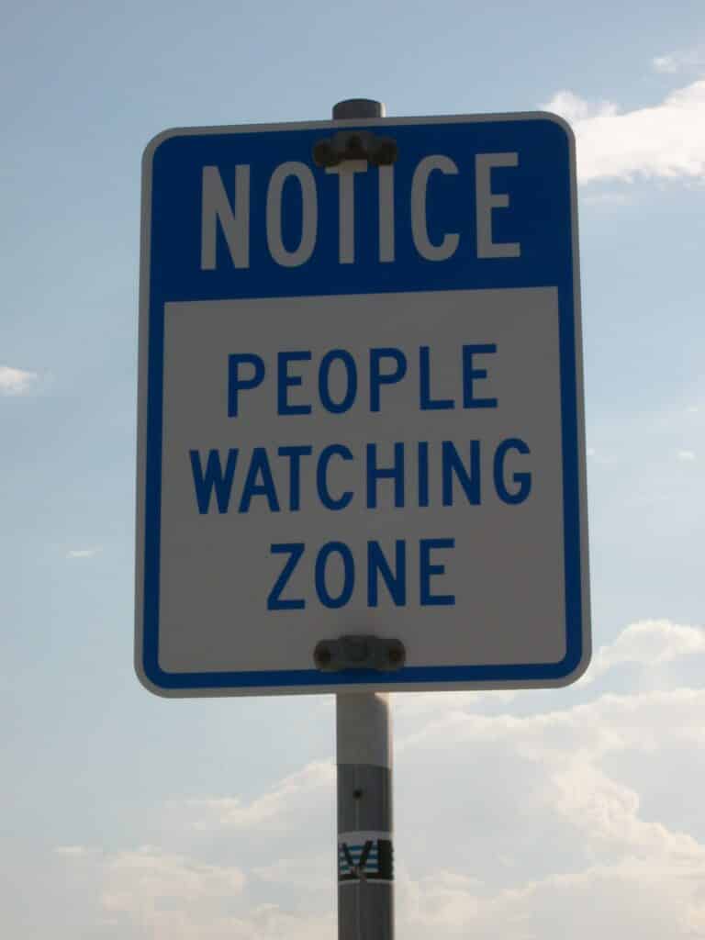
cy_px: 470
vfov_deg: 18.7
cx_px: 352
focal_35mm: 105
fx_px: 2851
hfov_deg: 14.1
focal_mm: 18.8
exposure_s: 1/250
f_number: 10.3
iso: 80
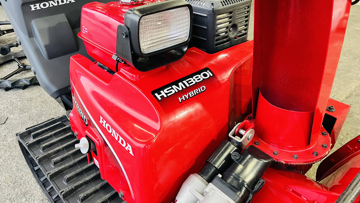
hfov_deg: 66.1
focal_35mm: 29
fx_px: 277
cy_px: 112
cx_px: 183
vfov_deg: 40.1
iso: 400
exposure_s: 1/60
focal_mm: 5.1
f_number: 1.6
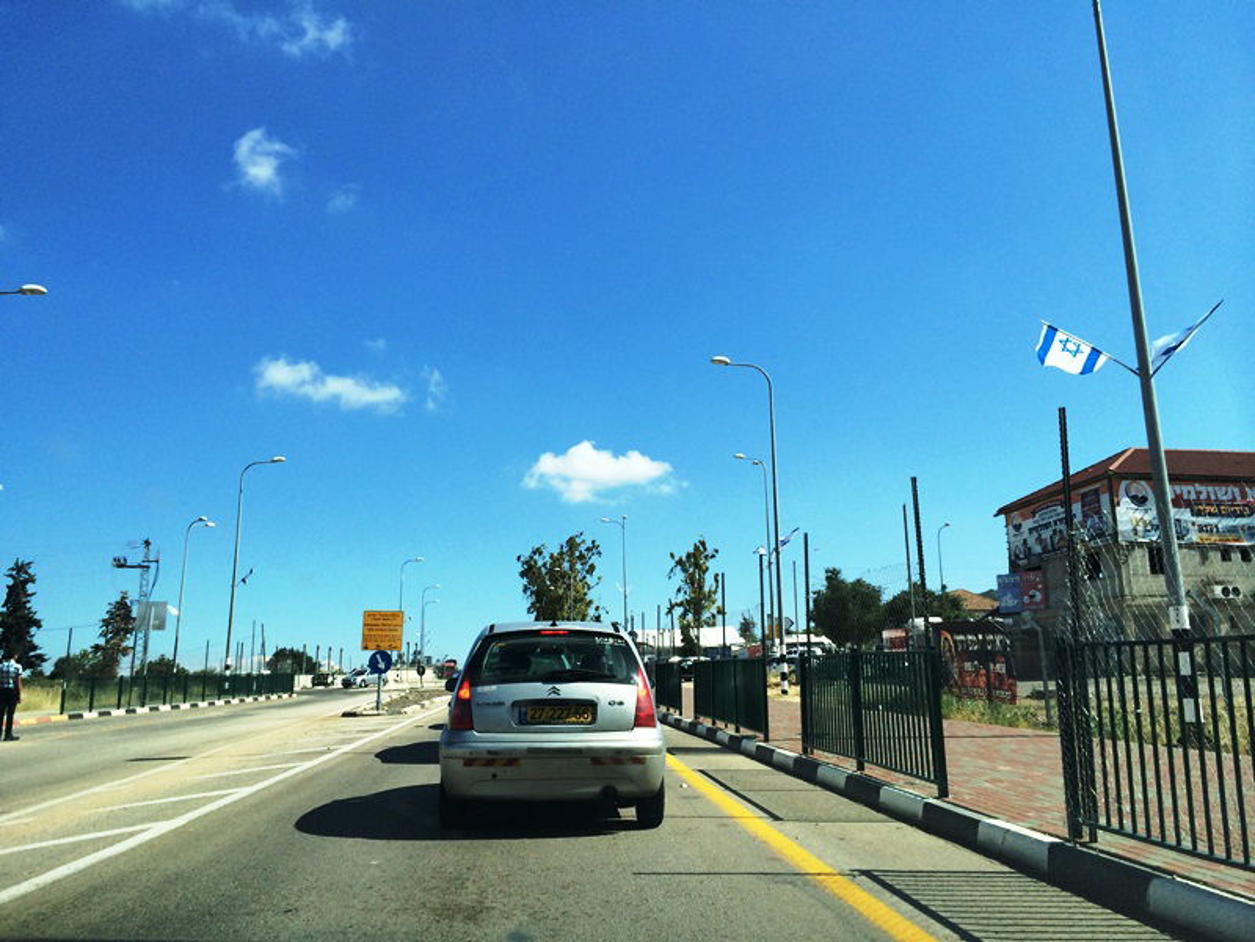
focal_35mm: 30
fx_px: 1088
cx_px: 628
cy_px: 471
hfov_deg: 60.0
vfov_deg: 46.8
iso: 40
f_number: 2.2
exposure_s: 1/1866
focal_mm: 4.12
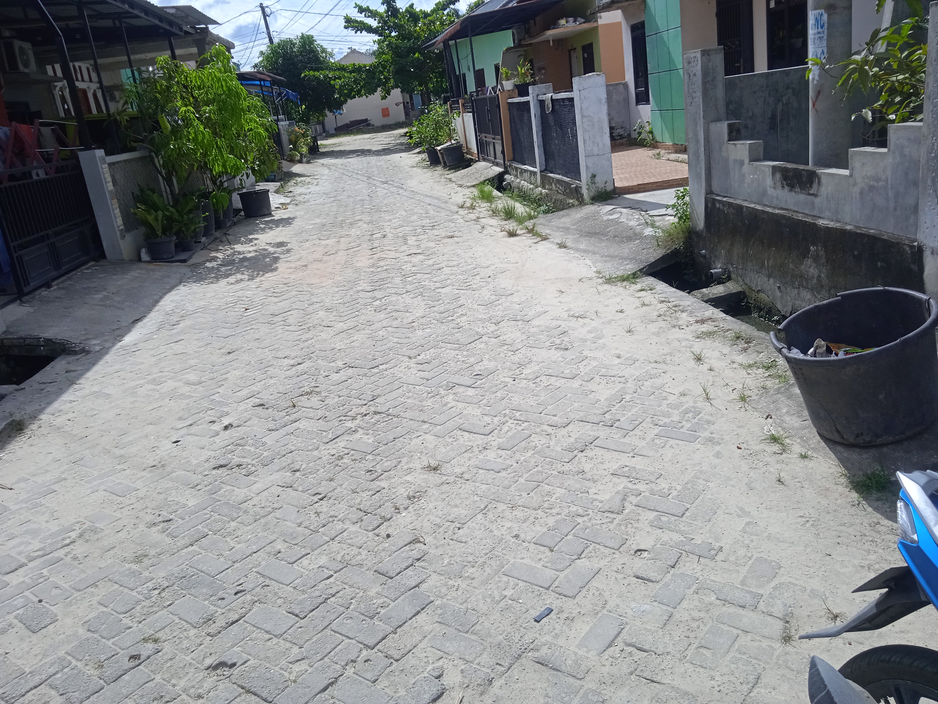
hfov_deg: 63.4
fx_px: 759
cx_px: 469
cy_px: 352
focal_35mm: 28
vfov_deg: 49.7
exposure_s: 1/1815
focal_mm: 3.43
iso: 111
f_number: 2.2
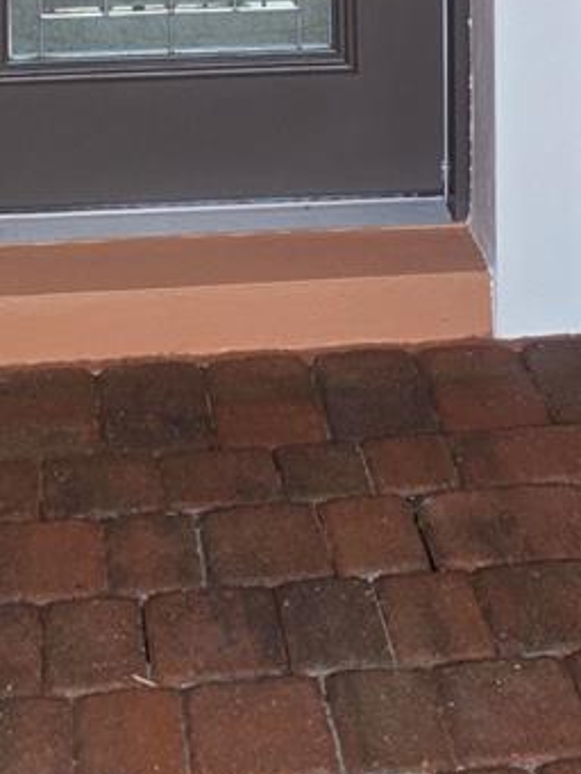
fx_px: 1812
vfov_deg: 20.4
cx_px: 222
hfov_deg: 18.2
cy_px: -411
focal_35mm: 81
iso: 40
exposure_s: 1/180
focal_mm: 6.3
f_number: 1.7
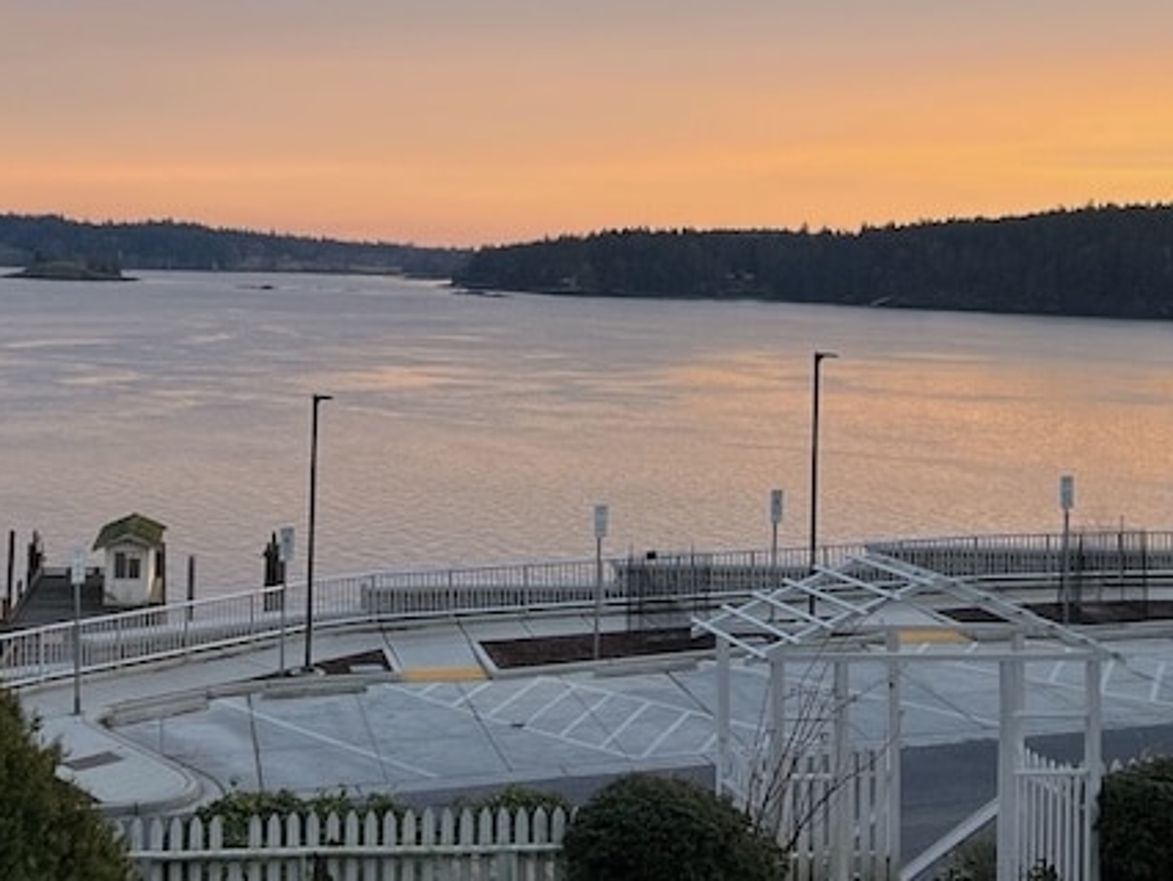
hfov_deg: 31.3
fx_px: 2068
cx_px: 350
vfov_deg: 23.8
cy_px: 223
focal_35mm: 61
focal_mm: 5.7
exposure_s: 1/121
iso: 50
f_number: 1.5
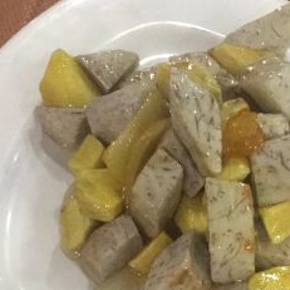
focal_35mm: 75
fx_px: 711
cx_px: 222
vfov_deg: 19.9
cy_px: 437
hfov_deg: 22.8
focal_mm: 3.99
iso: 100
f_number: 1.8
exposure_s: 1/13
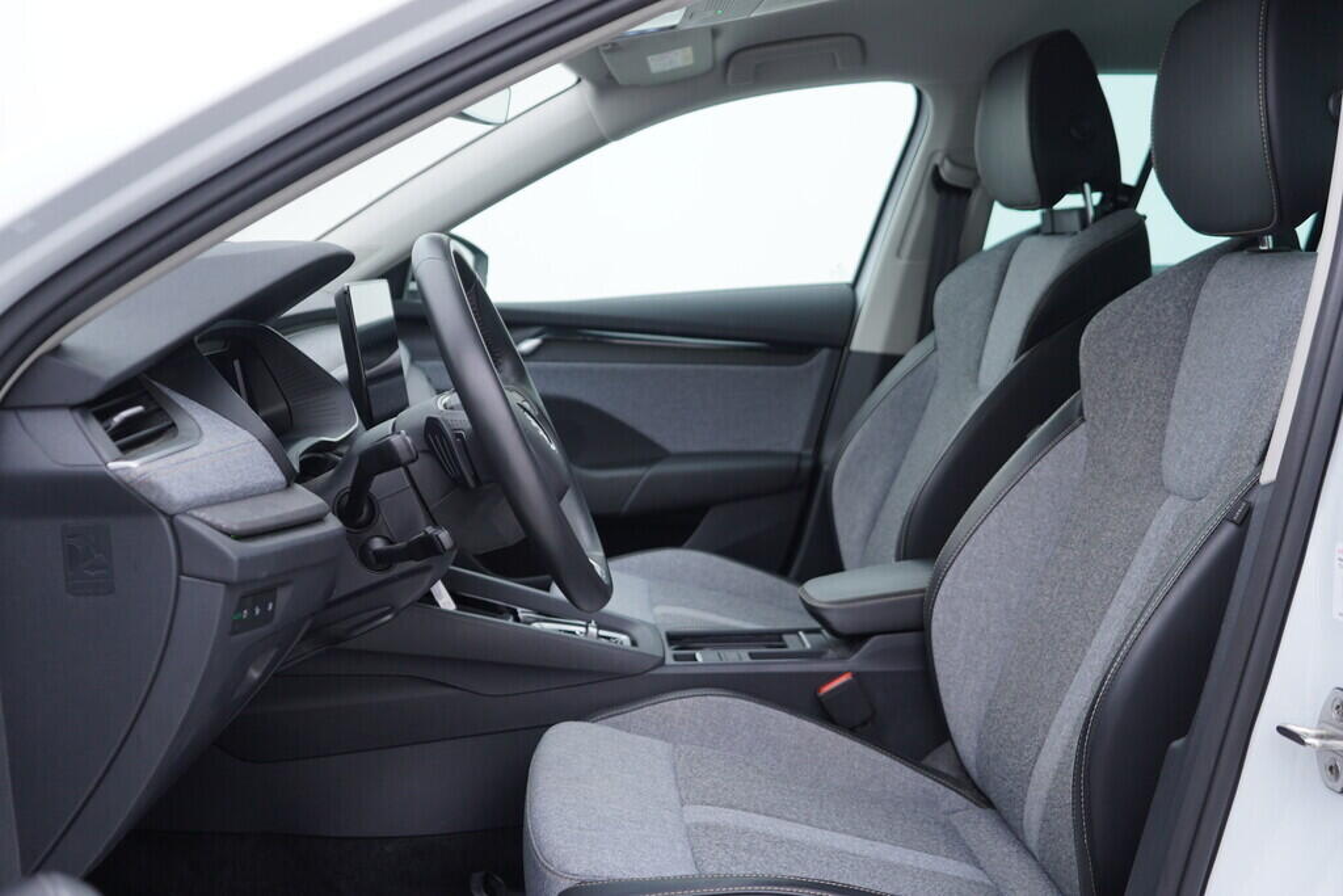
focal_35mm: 36
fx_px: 1343
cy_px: 448
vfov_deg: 36.9
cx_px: 672
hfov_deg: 53.1
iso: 125
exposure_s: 1/50
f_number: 2.8
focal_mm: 24
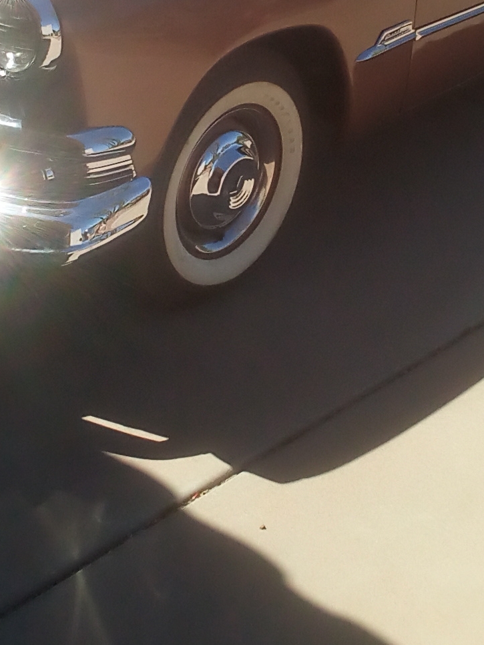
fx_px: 1249
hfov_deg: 21.9
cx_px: 233
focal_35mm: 67
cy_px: 117
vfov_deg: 28.3
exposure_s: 1/962
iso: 102
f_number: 2.4
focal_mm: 2.05
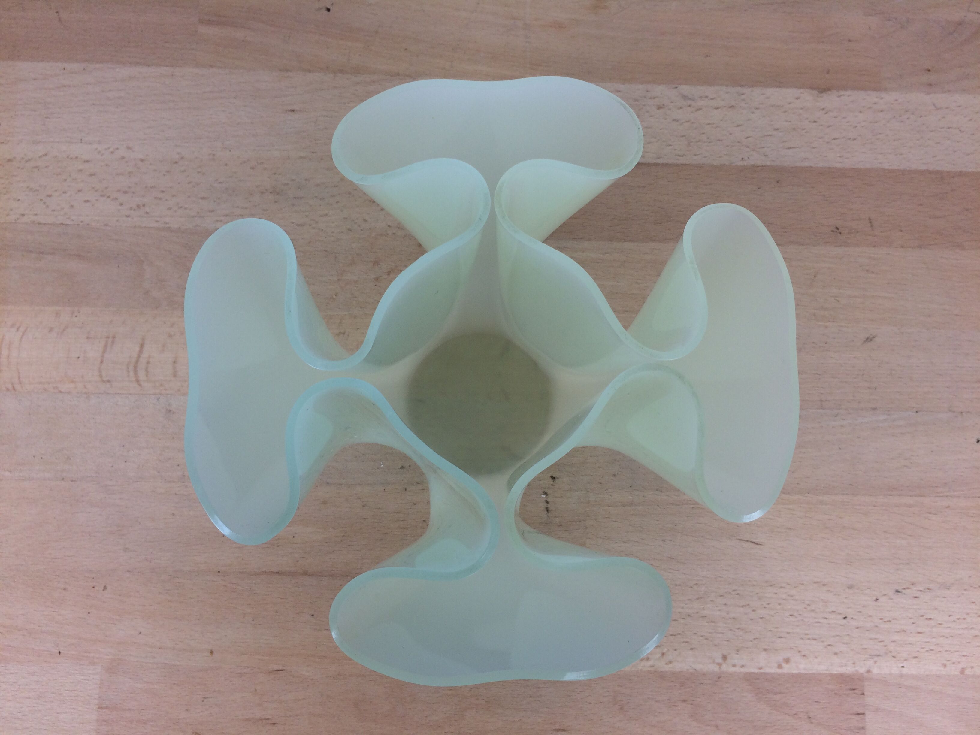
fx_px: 821
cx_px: 490
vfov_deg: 48.2
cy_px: 368
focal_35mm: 29
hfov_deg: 61.7
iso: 40
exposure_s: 1/50
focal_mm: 4.15
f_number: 2.2
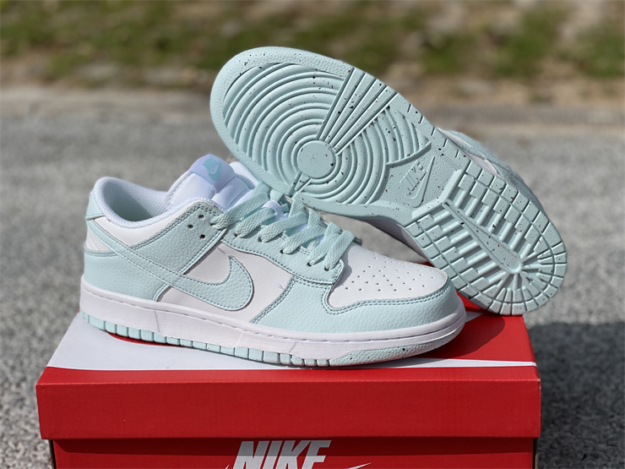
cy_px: 234
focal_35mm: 64
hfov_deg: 30.3
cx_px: 312
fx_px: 1156
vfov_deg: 22.9
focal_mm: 7.5
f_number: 2.2
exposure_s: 1/5814
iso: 32
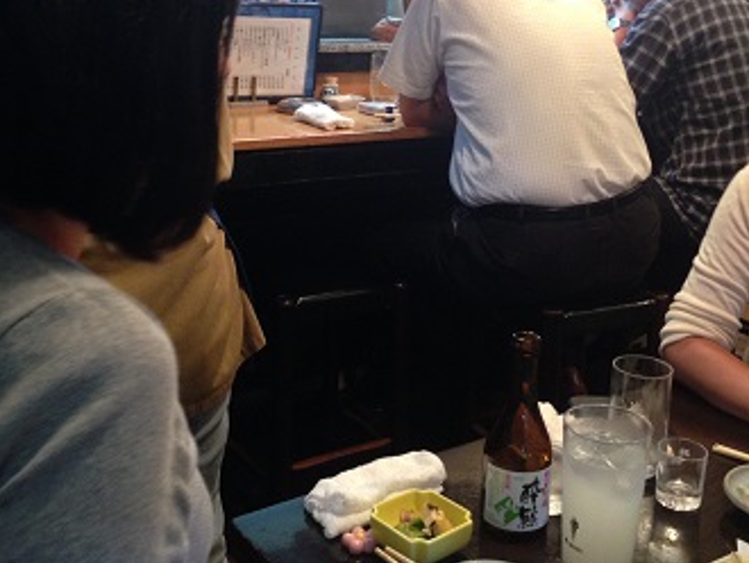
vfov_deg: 29.5
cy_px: 182
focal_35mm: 49
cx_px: 404
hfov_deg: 38.9
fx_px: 1061
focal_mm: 4.12
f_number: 2.4
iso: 250
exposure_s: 1/20
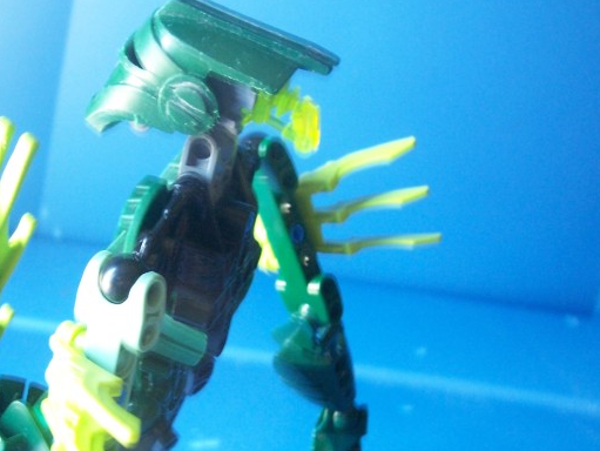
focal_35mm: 61
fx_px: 1058
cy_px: 299
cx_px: 146
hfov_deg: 31.1
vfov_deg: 23.9
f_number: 3.4
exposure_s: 1/4
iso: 200
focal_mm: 8
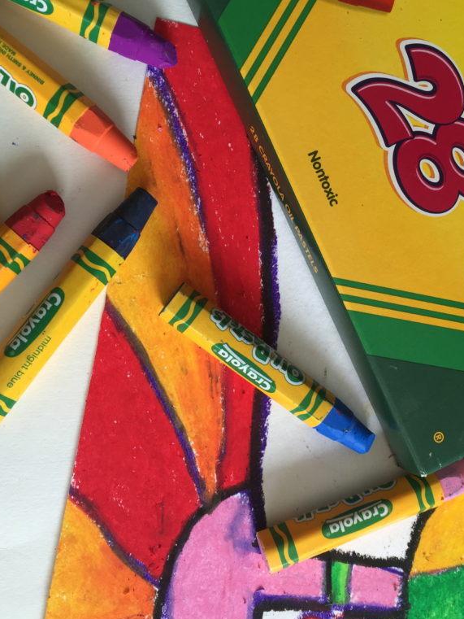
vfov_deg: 47.9
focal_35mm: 39
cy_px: 312
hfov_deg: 36.5
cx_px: 299
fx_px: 697
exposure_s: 1/60
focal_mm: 4.15
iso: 32
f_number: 2.2
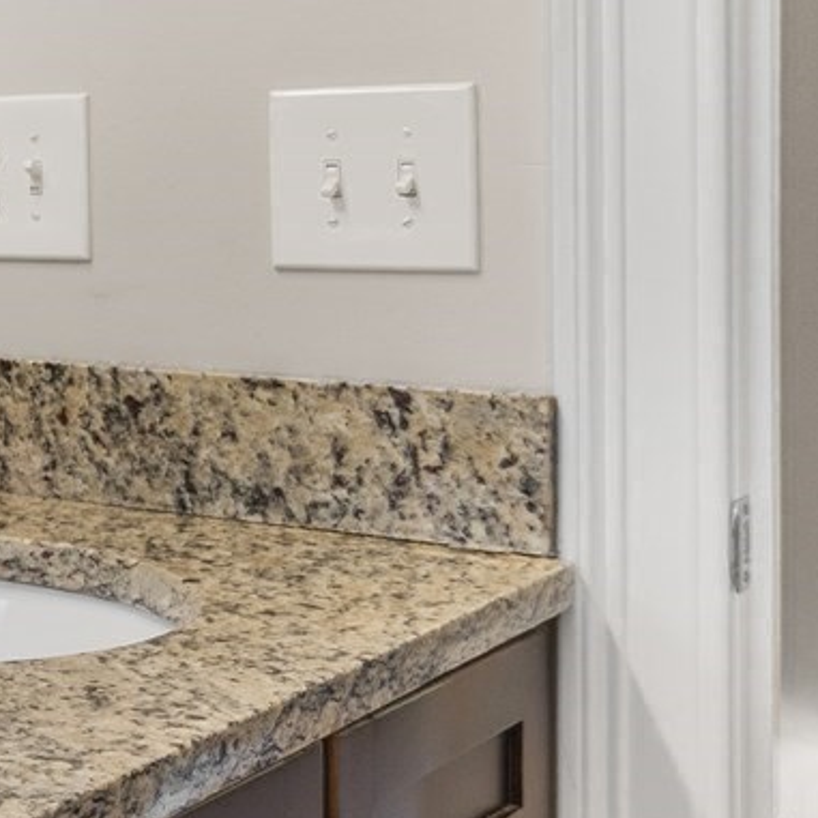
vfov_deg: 23.5
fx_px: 1952
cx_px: -816
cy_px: 263
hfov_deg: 17.2
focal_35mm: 73
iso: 400
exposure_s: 1/8
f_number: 6.3
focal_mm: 16
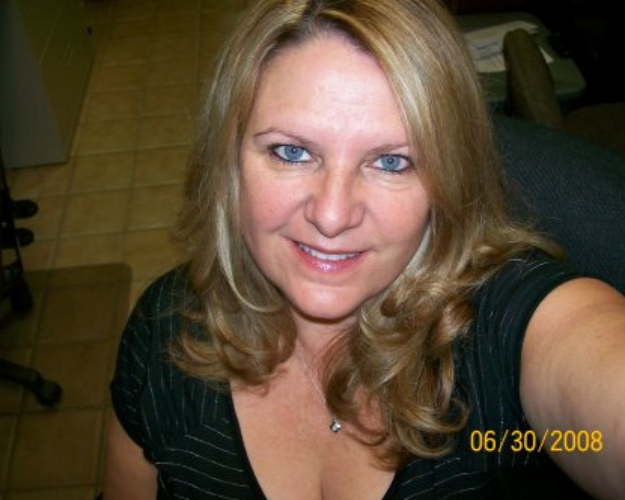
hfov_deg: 47.9
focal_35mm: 38
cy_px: 250
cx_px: 298
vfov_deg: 39.2
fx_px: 703
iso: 80
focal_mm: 6
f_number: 2.7
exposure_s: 1/64
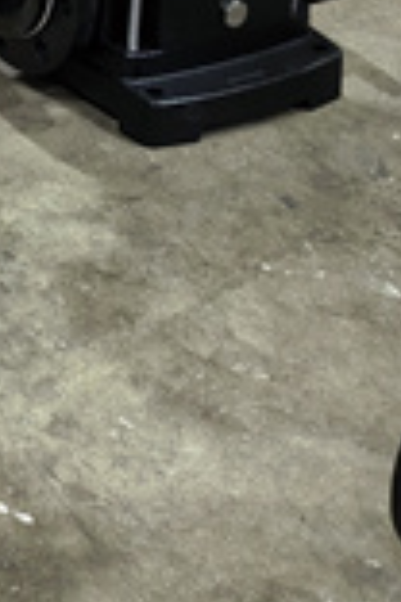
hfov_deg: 9.7
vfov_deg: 13.7
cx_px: -274
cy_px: -467
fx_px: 2255
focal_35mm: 135
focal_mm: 5.52
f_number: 1.9
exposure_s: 1/33.3
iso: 200
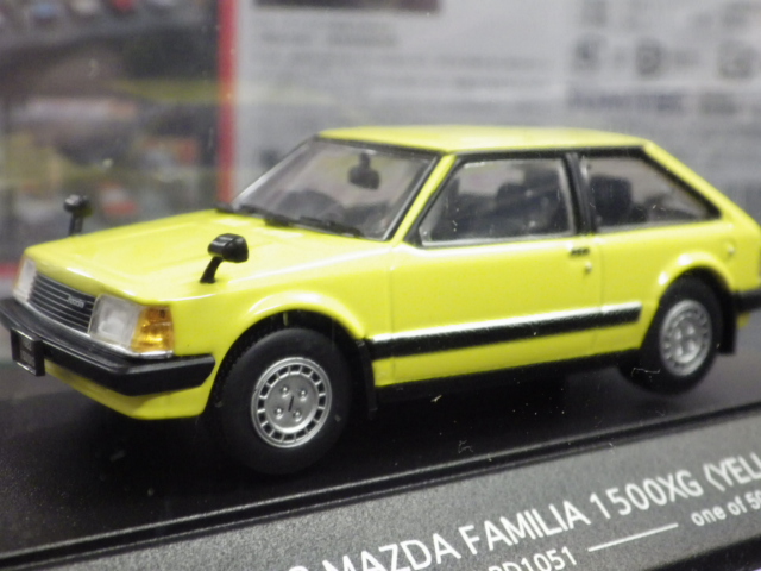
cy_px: 286
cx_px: 380
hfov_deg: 32.7
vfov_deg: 24.8
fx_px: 1297
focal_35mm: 59
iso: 800
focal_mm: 10.7
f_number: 4
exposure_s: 1/30
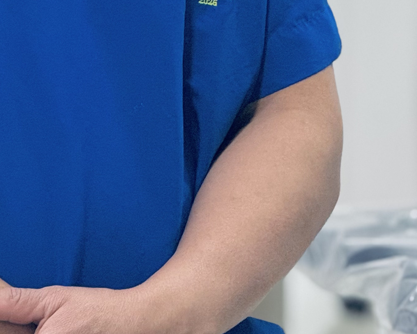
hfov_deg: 5.5
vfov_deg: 4.4
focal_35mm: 350
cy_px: -165
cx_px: -20
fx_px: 4319
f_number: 2.8
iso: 250
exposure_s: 1/60
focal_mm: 15.66
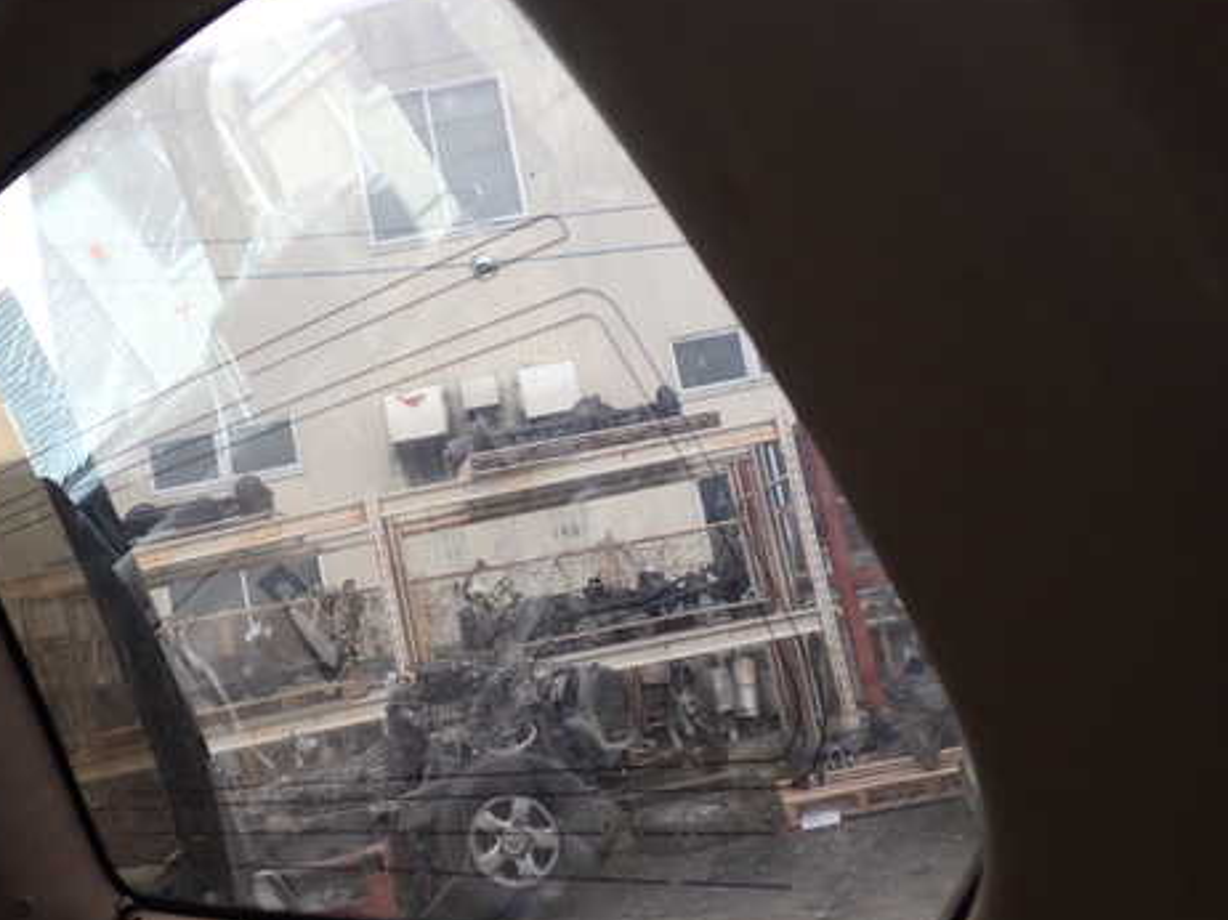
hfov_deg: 47.5
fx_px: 1383
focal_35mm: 39
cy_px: 495
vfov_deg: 36.8
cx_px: 462
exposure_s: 1/60
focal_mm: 5.4
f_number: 2.3
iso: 160
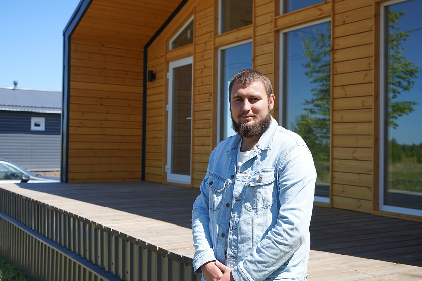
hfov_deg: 46.4
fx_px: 492
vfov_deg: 31.9
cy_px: 135
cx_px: 198
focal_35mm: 42
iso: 100
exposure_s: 1/400
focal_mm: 39
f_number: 5
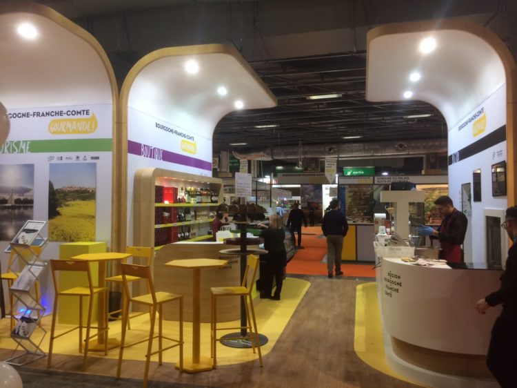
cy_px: 194
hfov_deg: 61.7
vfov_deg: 48.2
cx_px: 258
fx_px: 433
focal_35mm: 29
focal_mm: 4.15
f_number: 2.2
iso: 50
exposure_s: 1/33
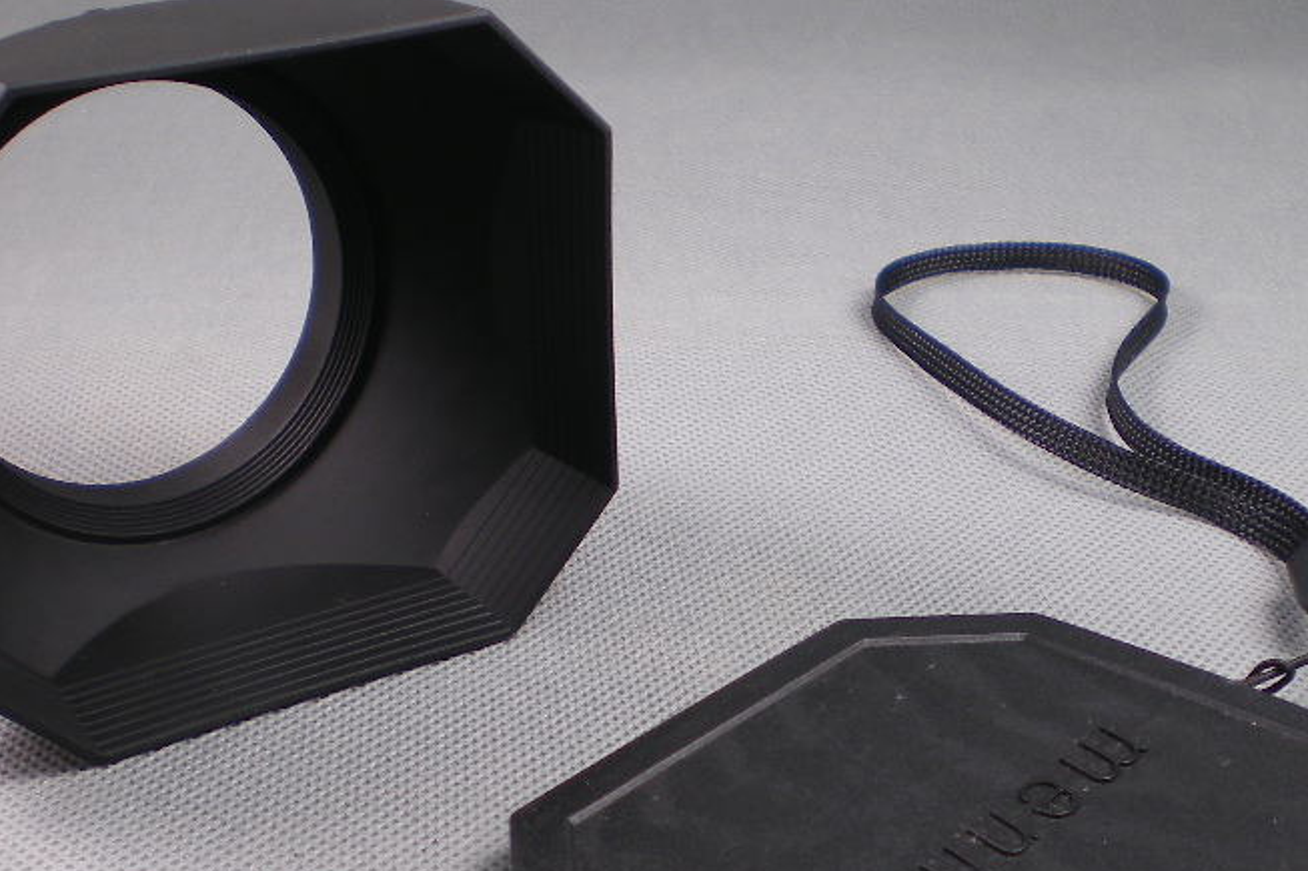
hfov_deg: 32.4
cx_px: 701
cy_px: 625
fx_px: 2252
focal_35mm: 62
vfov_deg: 21.8
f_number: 3.1
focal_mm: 6.3
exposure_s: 1/50
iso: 64
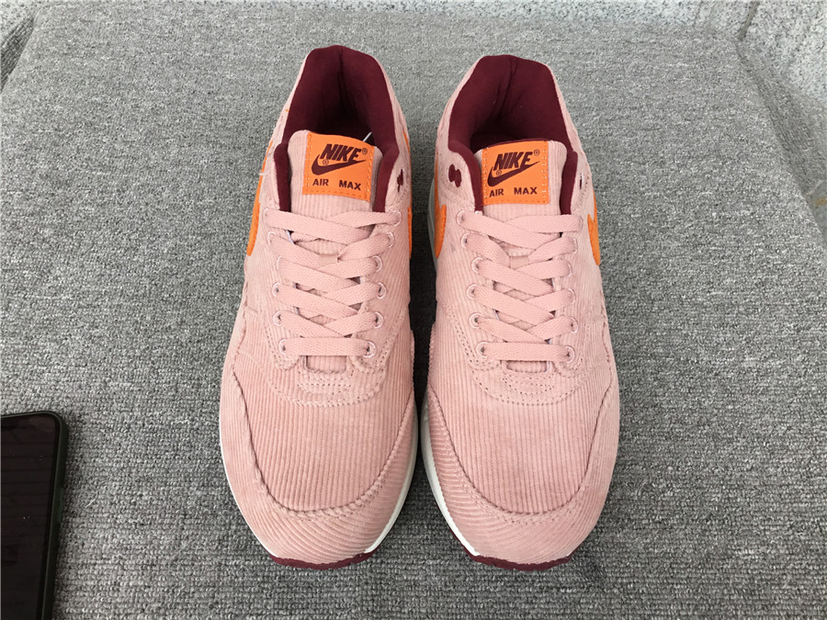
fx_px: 741
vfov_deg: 45.4
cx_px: 414
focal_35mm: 31
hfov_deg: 58.4
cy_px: 310
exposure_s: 1/100
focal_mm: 3.3
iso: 40
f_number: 2.4
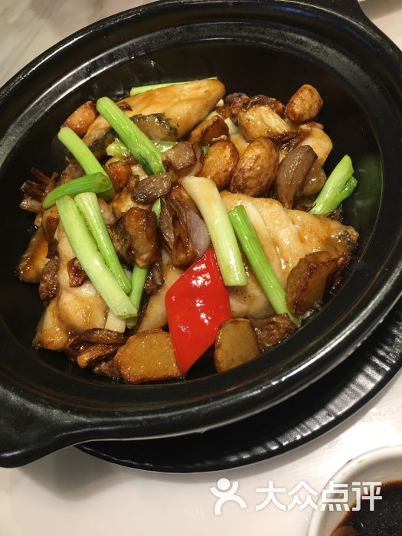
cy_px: 268
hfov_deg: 48.2
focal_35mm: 29
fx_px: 449
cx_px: 201
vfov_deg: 61.7
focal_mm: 4.15
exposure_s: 1/17
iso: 32
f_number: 2.2
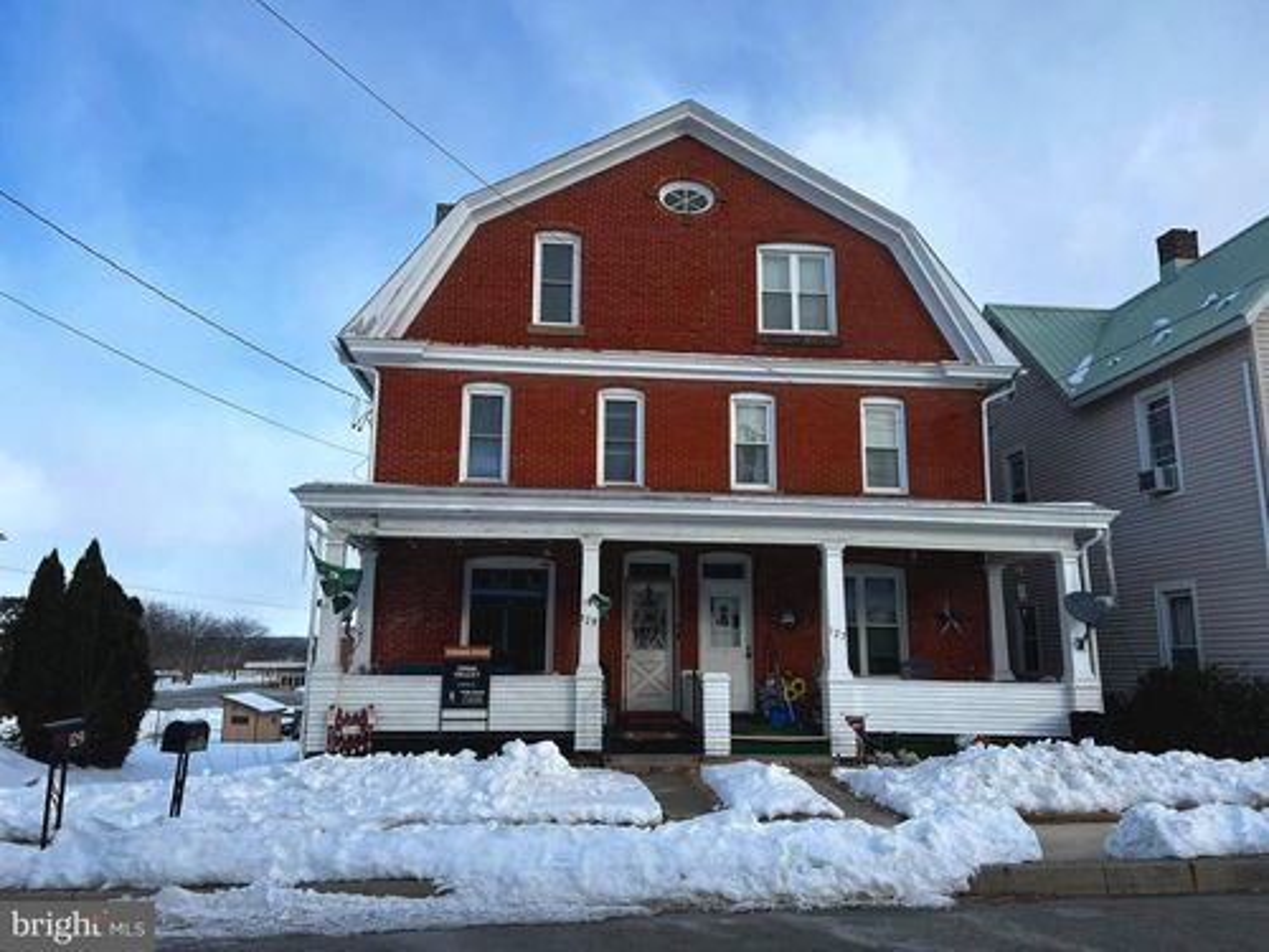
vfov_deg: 53.1
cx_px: 634
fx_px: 953
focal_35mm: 26
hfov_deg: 67.3
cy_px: 476
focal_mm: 5.7
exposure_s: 1/2915
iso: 50
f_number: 1.5
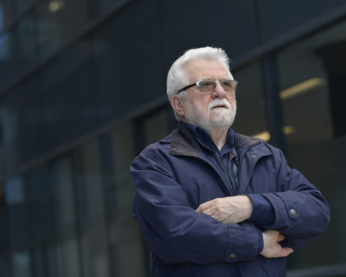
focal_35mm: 136
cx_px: 203
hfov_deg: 14.2
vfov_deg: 11.4
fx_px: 1393
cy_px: 139
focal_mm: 120
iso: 400
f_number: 4
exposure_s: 1/320
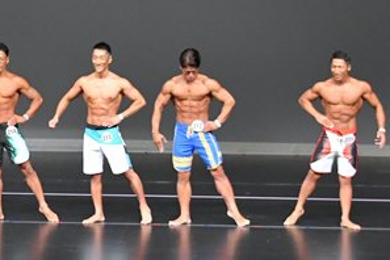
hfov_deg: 7.5
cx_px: -76
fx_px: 2968
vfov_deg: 5.0
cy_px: 58
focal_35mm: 274
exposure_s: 1/400
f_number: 5.6
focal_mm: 70
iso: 5000
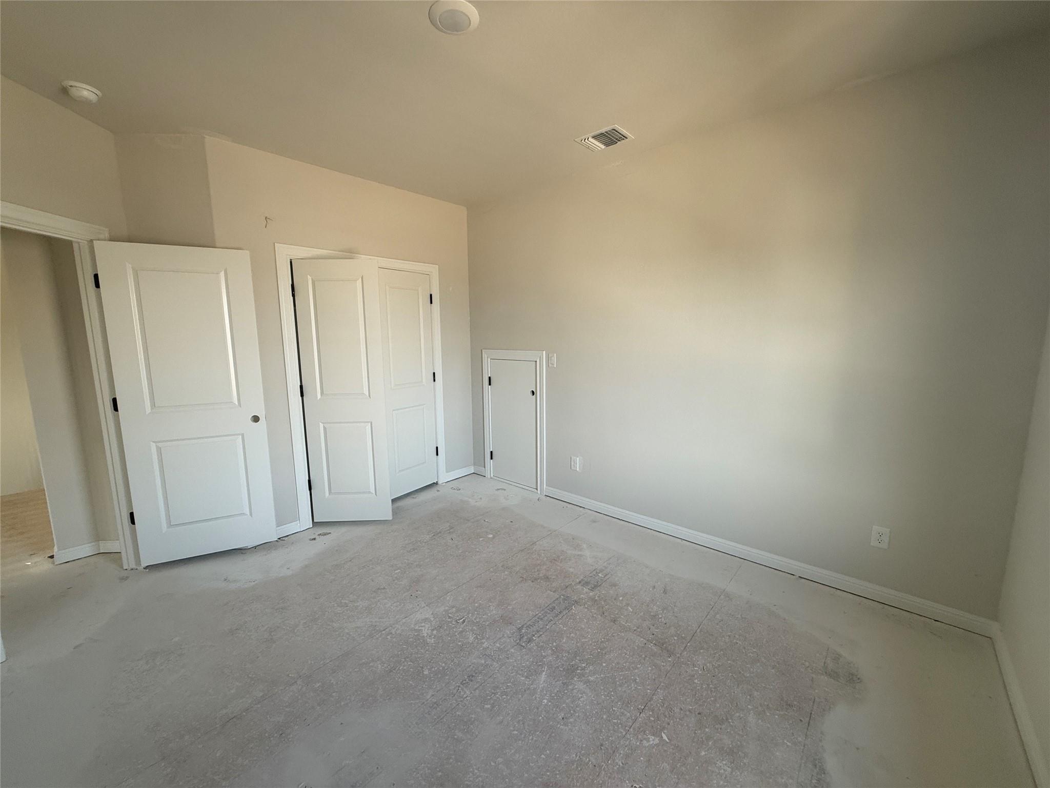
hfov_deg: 102.1
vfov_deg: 85.7
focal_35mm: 14
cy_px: 394
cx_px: 525
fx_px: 425
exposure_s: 1/99
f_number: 2.2
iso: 100
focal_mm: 2.22
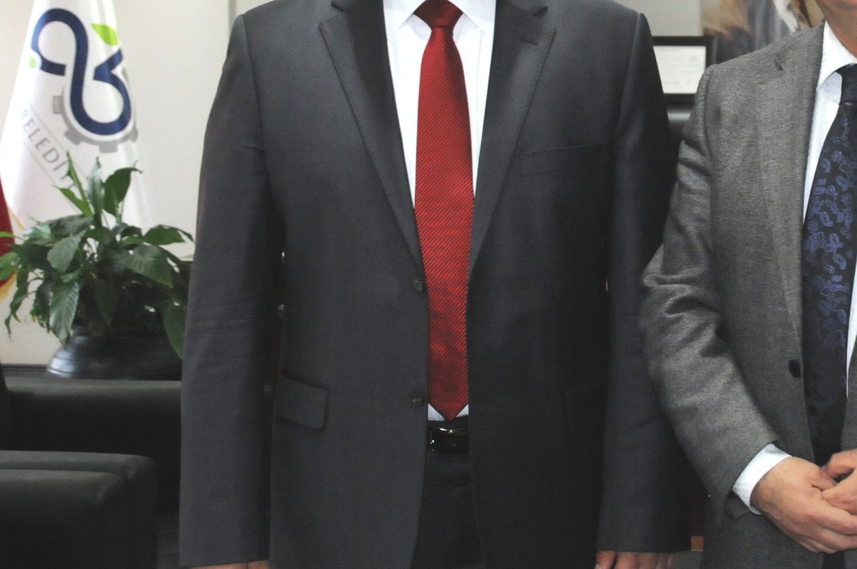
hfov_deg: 26.2
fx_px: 1805
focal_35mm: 76
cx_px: 689
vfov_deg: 17.8
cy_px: 138
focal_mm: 27
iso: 1600
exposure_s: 1/60
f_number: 5.6
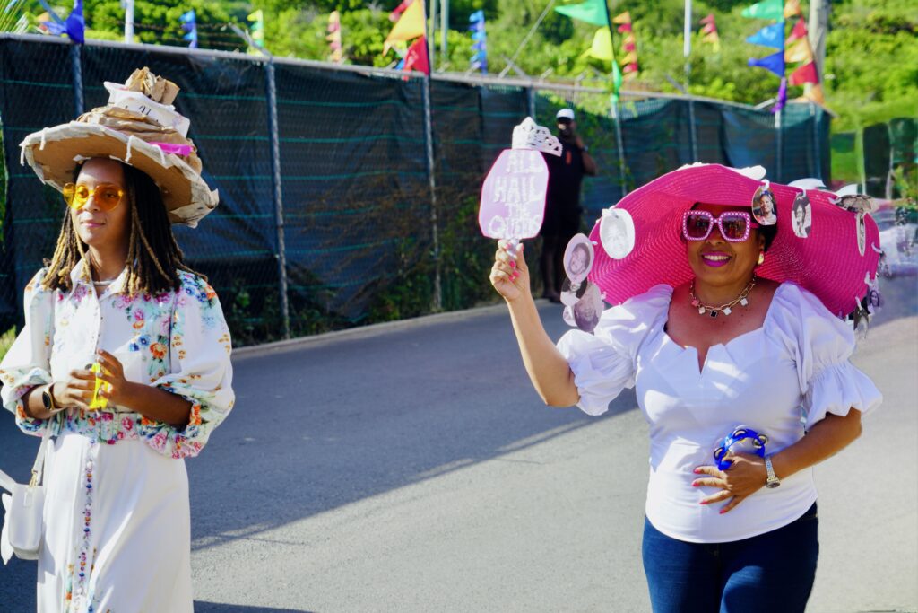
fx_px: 2627
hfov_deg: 19.8
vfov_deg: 13.3
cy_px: 306
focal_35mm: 103
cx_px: 459
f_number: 7.1
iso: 100
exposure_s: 1/160
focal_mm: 103
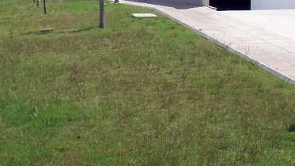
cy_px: -26
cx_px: 100
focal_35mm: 92
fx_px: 720
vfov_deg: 12.9
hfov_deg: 23.1
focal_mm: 6.3
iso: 64
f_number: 5.5
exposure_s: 1/400
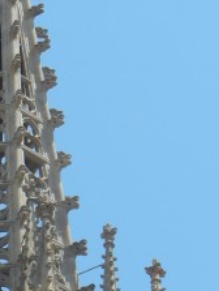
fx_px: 2574
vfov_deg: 6.5
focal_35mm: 306
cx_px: 23
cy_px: 235
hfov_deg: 4.9
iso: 160
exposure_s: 1/907
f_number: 4.4
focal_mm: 16
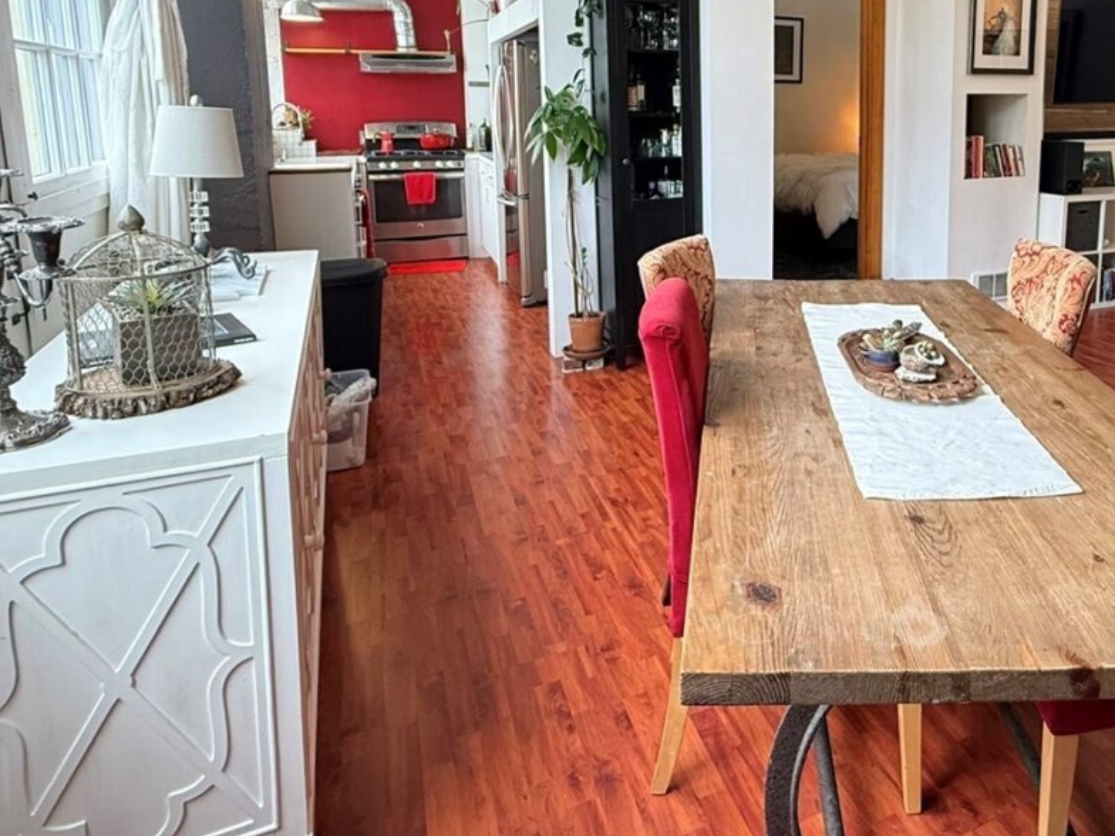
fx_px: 805
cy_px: 208
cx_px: 774
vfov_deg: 52.4
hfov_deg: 66.8
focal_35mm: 25
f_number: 2.2
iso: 400
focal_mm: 2.22
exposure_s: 1/60
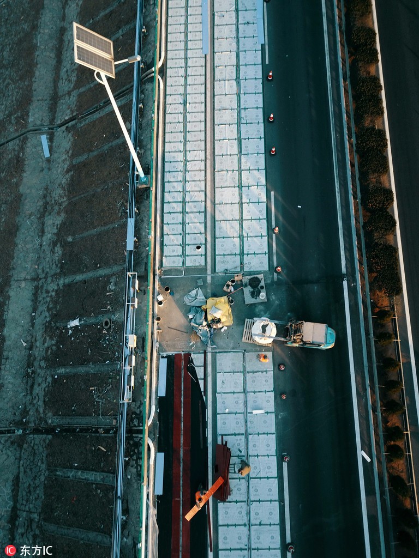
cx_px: 210
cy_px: 279
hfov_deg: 53.1
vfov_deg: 67.3
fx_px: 420
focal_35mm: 26
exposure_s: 1/157
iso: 100
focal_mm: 4.73
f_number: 2.2
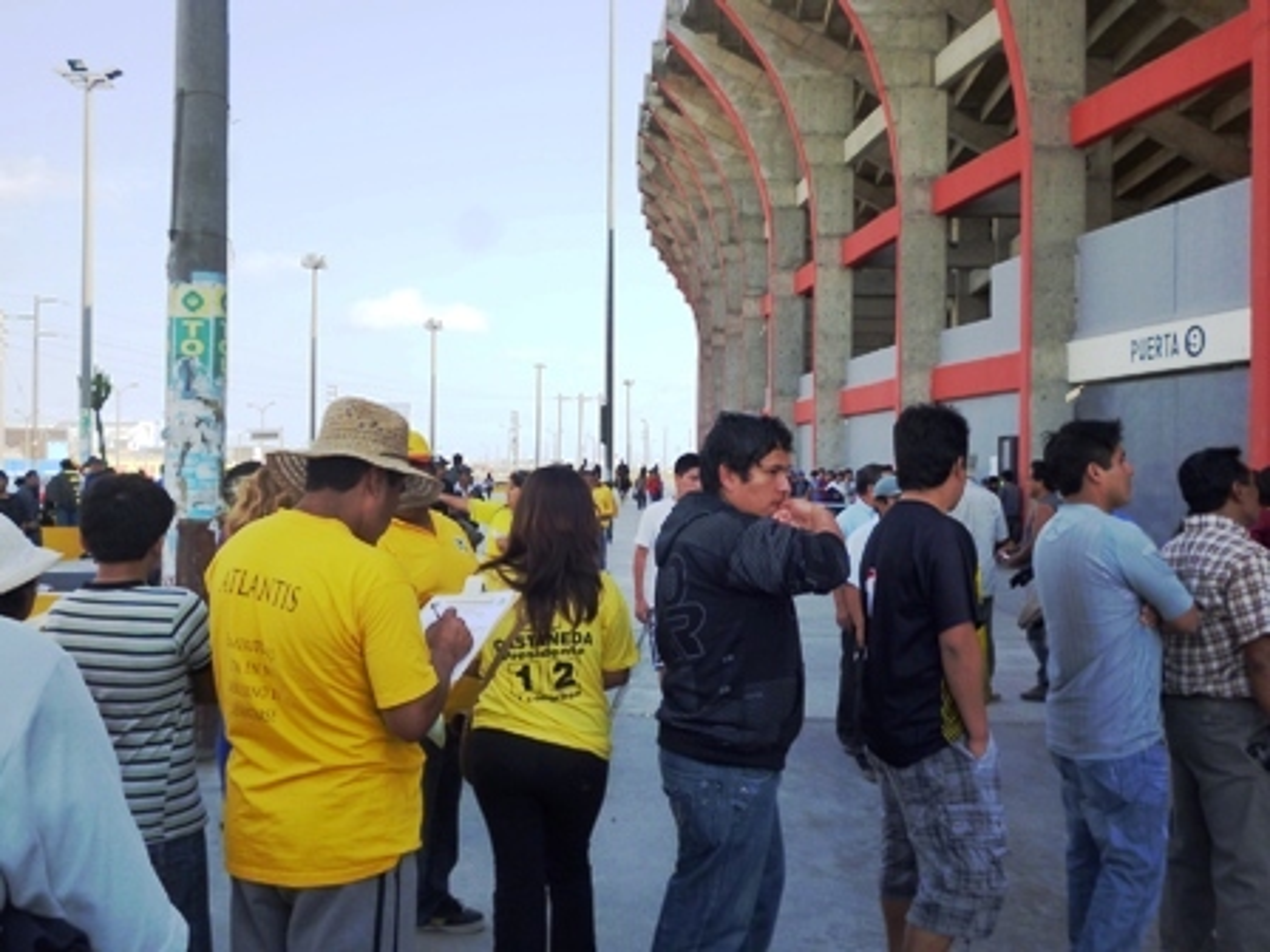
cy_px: 476
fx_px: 1174
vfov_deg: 44.2
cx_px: 635
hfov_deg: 56.8
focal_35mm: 32
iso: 160
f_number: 3.3
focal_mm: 5.7
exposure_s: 1/320
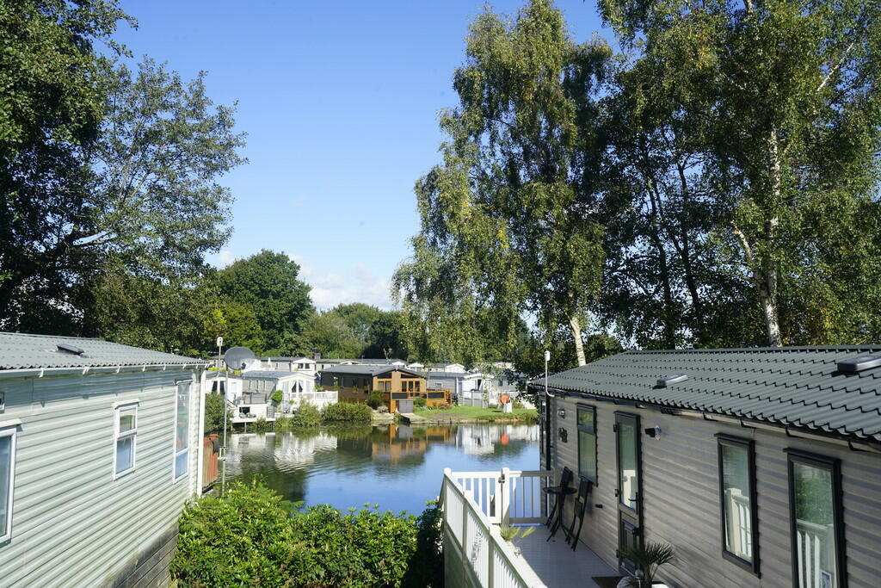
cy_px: 294
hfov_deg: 54.4
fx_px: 857
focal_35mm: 35
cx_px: 440
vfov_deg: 37.9
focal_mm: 35
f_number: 14
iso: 125
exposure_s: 1/60
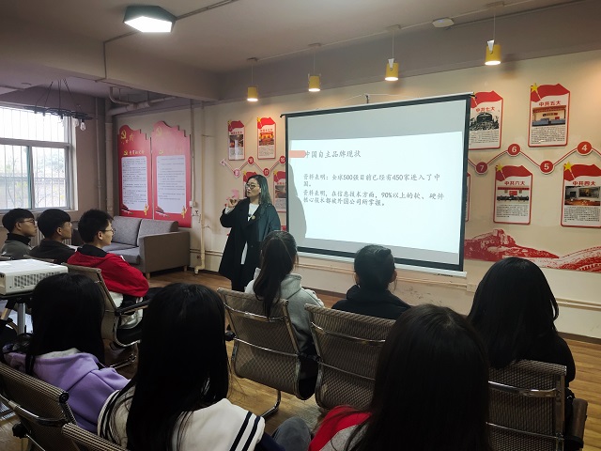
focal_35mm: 36
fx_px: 625
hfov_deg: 51.4
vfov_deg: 39.7
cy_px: 226
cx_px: 300
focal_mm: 4.74
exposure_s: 1/50
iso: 703
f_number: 1.79
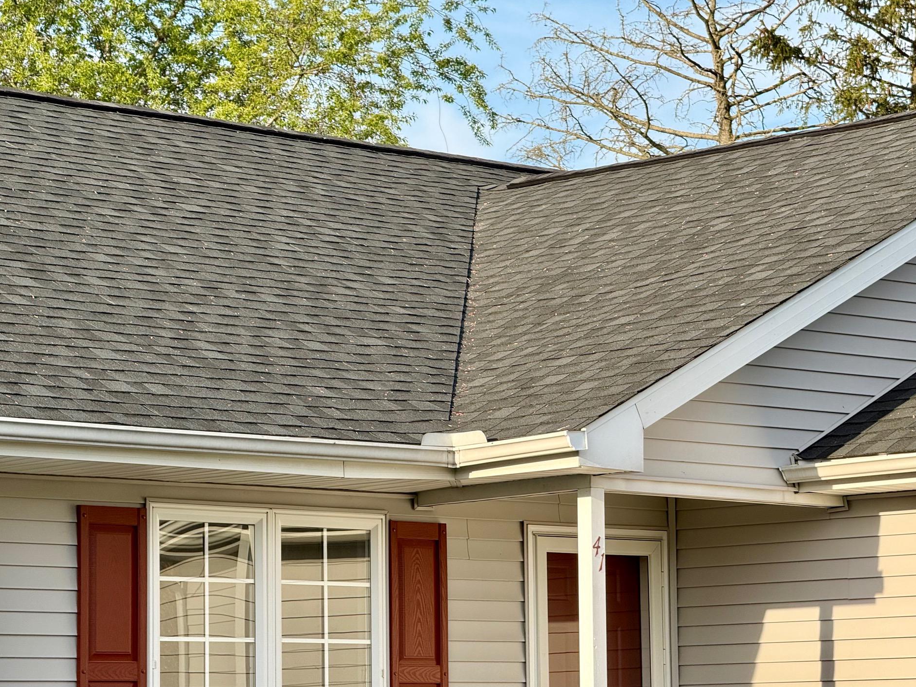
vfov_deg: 11.3
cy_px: 374
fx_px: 3466
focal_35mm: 131
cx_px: 499
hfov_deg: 15.1
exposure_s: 1/668
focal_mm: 15.66
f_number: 2.8
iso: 50
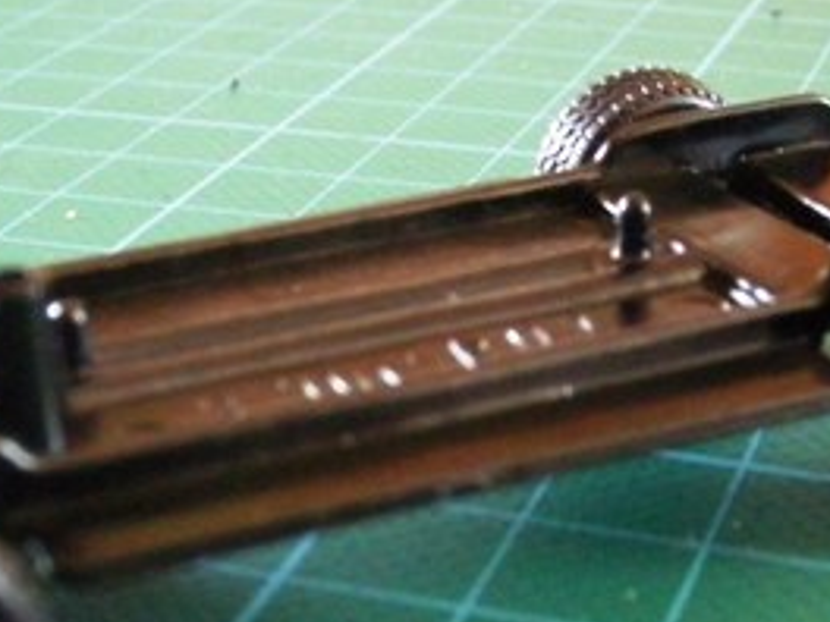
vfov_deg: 17.0
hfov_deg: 23.0
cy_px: 622
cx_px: 406
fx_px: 2038
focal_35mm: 85
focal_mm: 5.7
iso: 800
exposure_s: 1/4.1
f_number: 2.8
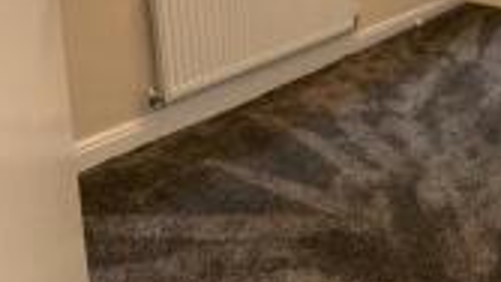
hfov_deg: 44.5
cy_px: -76
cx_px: 477
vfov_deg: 25.8
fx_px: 531
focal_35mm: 40
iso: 80
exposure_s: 1/100
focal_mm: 2.22
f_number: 2.2
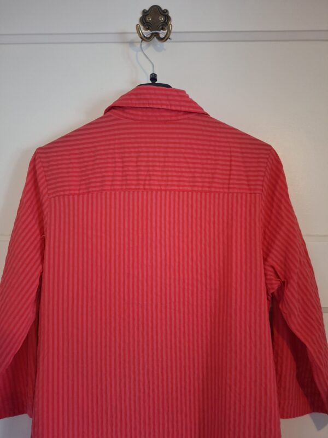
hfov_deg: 58.9
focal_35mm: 23
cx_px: 164
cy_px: 219
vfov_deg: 73.9
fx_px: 291
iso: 500
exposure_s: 1/24
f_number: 1.8
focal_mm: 5.54
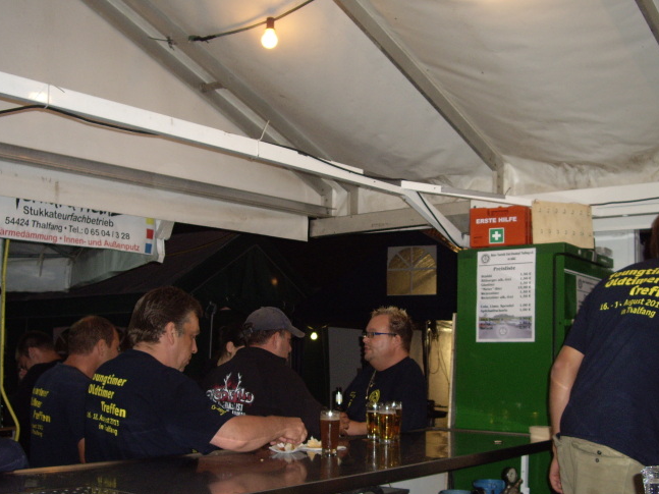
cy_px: 297
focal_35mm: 47
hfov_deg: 40.4
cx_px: 337
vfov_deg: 30.8
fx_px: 895
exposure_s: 1/40
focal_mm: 7.9
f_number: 2.8
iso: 200
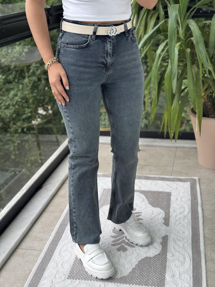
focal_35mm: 48
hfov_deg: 30.3
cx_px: 108
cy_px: 144
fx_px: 397
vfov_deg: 39.7
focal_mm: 6.76
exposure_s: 1/214
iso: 50
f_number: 1.78
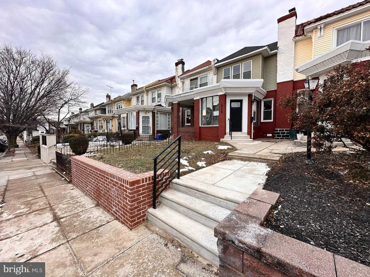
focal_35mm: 14
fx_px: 150
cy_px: 138
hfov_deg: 102.1
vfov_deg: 85.7
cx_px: 185
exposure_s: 1/206
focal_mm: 2.22
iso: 40
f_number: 2.2
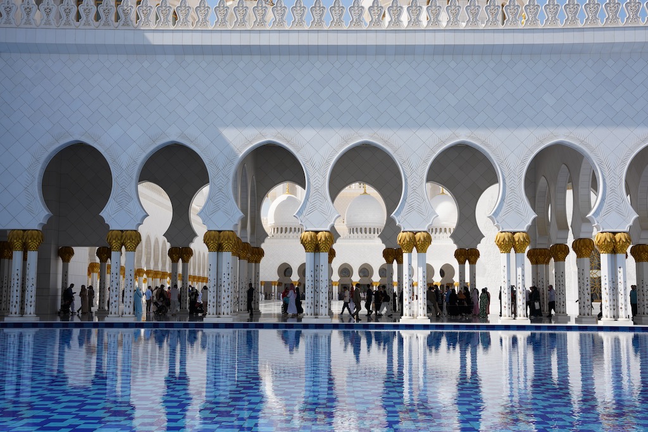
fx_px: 810
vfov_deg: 29.9
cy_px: 216
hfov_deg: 43.6
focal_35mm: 45
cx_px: 324
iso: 100
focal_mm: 45
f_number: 10
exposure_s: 1/160
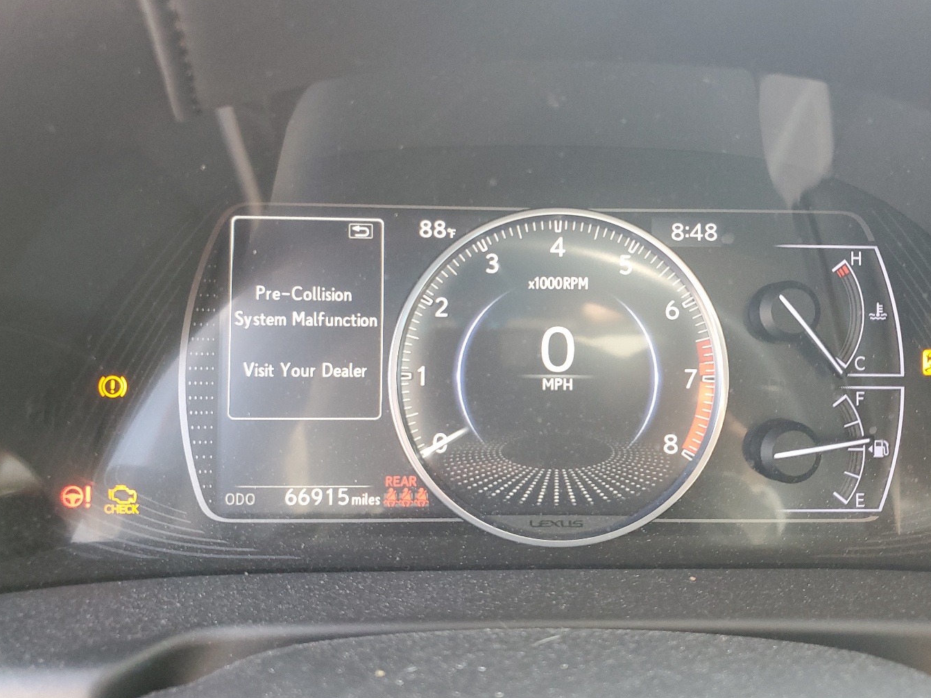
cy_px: 355
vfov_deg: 45.4
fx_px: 834
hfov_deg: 58.2
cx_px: 524
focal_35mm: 31
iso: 132
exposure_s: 1/60.2
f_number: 1.5
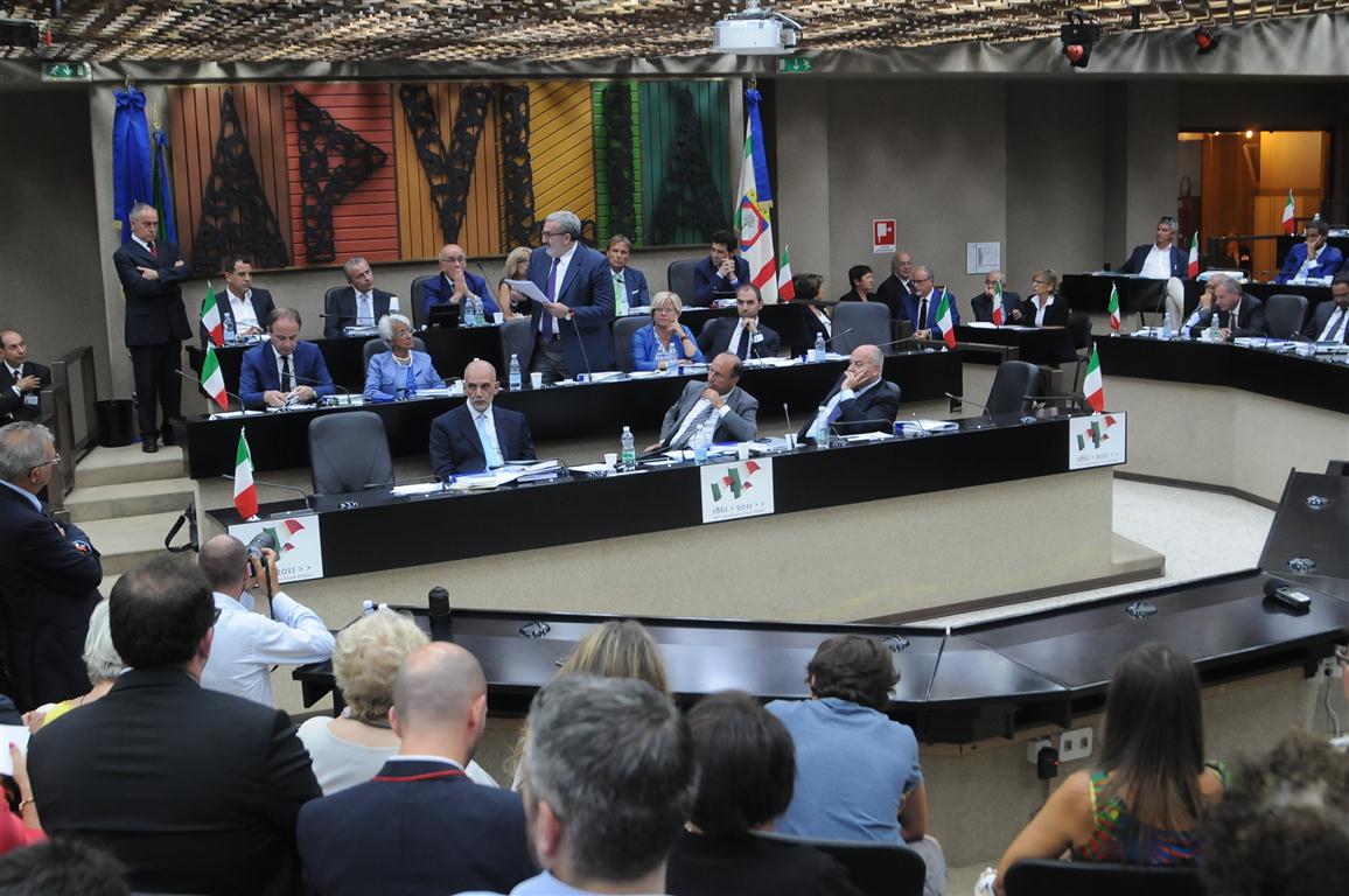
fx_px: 1572
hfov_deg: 46.4
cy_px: 448
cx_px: 674
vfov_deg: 31.8
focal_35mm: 42
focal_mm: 28
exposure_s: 1/40
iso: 1000
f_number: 4
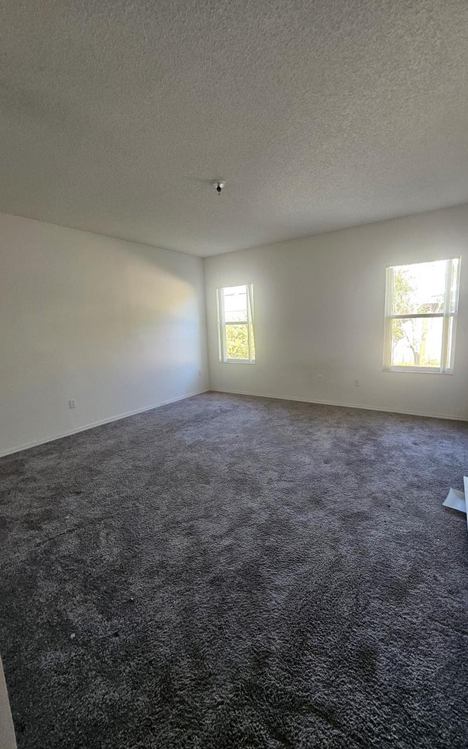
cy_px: 369
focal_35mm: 14
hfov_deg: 78.6
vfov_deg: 105.3
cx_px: 243
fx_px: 286
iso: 125
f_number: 2.2
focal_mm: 1.74
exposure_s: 1/60
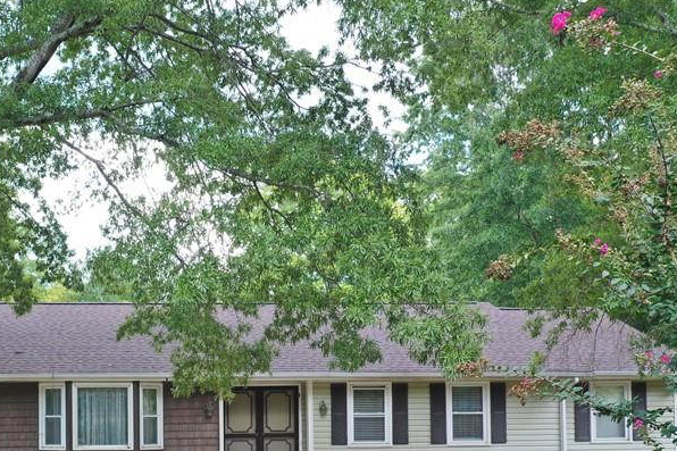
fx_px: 959
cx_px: 116
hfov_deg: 37.2
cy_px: 407
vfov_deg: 25.6
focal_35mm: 51
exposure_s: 1/80
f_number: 4
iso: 100
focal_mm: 10.26
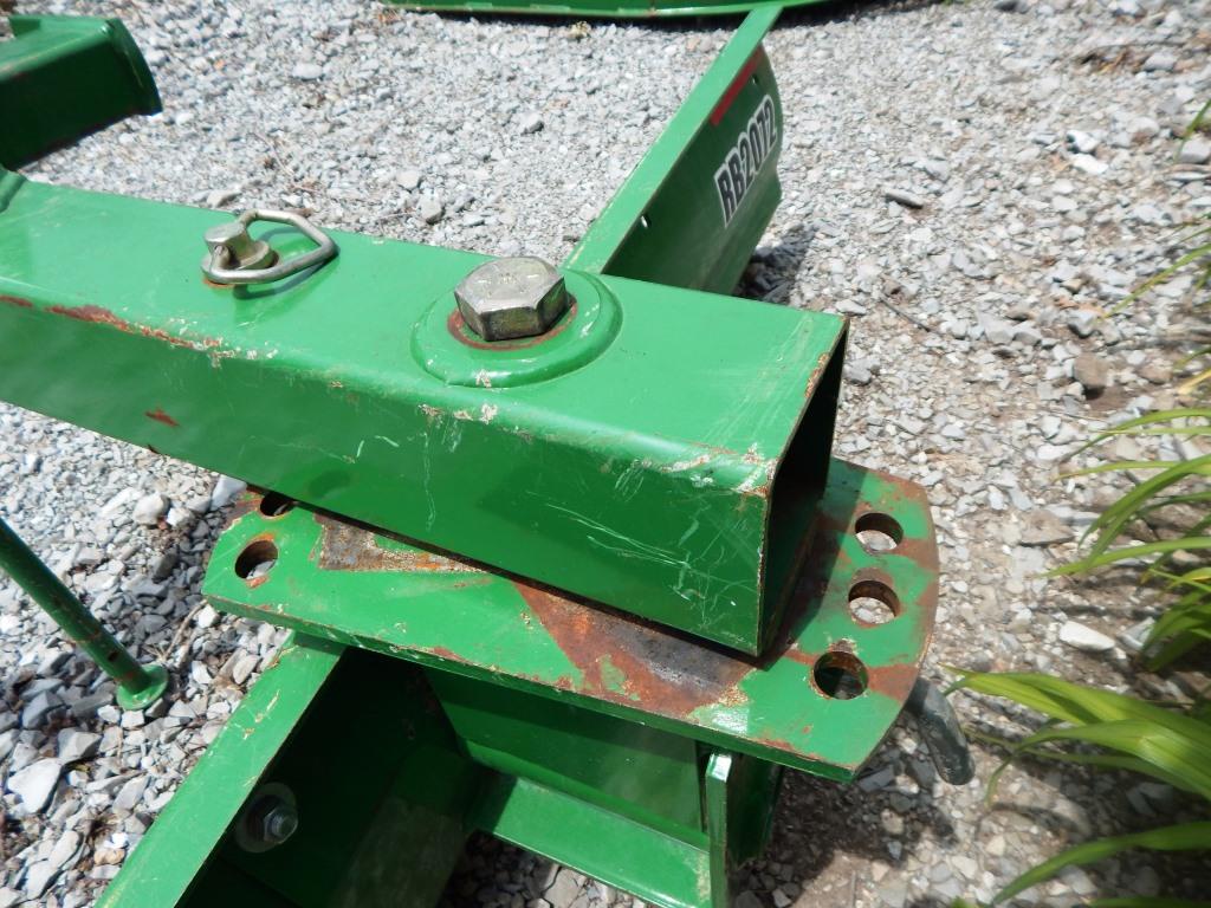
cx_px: 606
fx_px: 770
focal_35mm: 22
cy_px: 454
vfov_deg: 61.1
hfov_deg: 76.4
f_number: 6
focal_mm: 4
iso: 125
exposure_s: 1/500
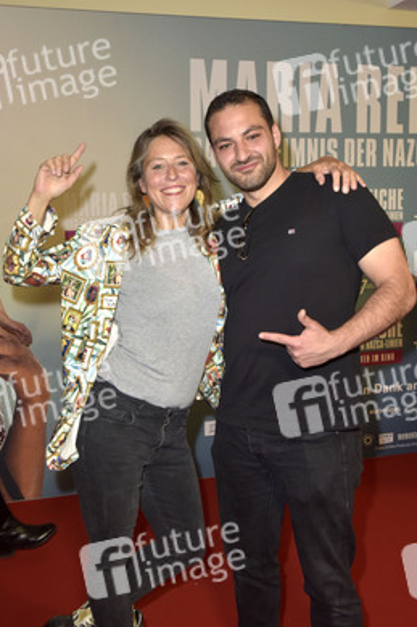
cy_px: 319
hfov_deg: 36.8
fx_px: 626
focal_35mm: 36
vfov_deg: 53.1
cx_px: 209
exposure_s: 1/200
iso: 800
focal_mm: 35
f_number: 5.6
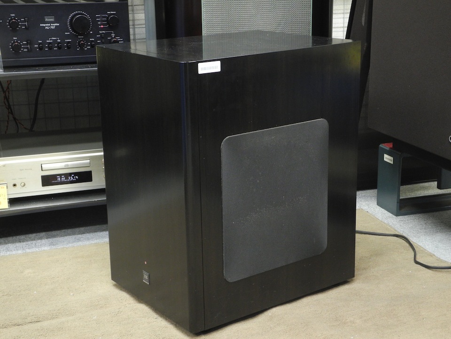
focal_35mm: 61
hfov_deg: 31.7
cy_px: 170
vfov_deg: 24.0
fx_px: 795
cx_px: 226
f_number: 3.5
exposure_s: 1/10
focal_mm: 13
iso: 400
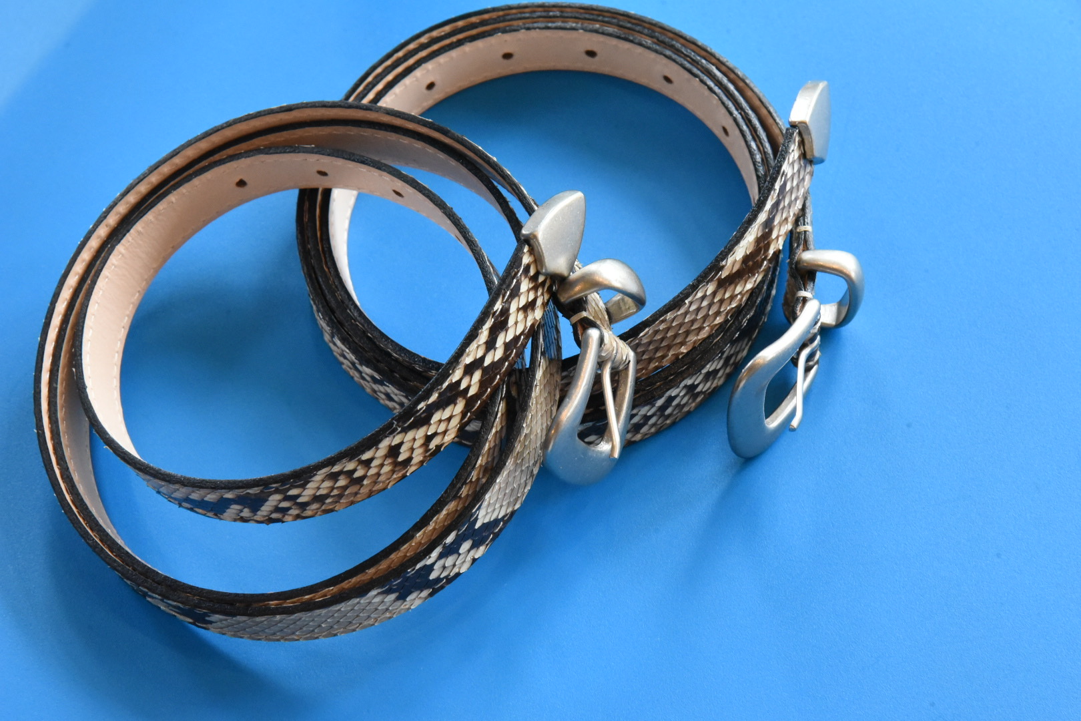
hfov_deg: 17.1
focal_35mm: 120
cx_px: 540
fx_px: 3603
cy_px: 360
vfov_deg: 11.4
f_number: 13
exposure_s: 1/160
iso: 8000
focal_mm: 120
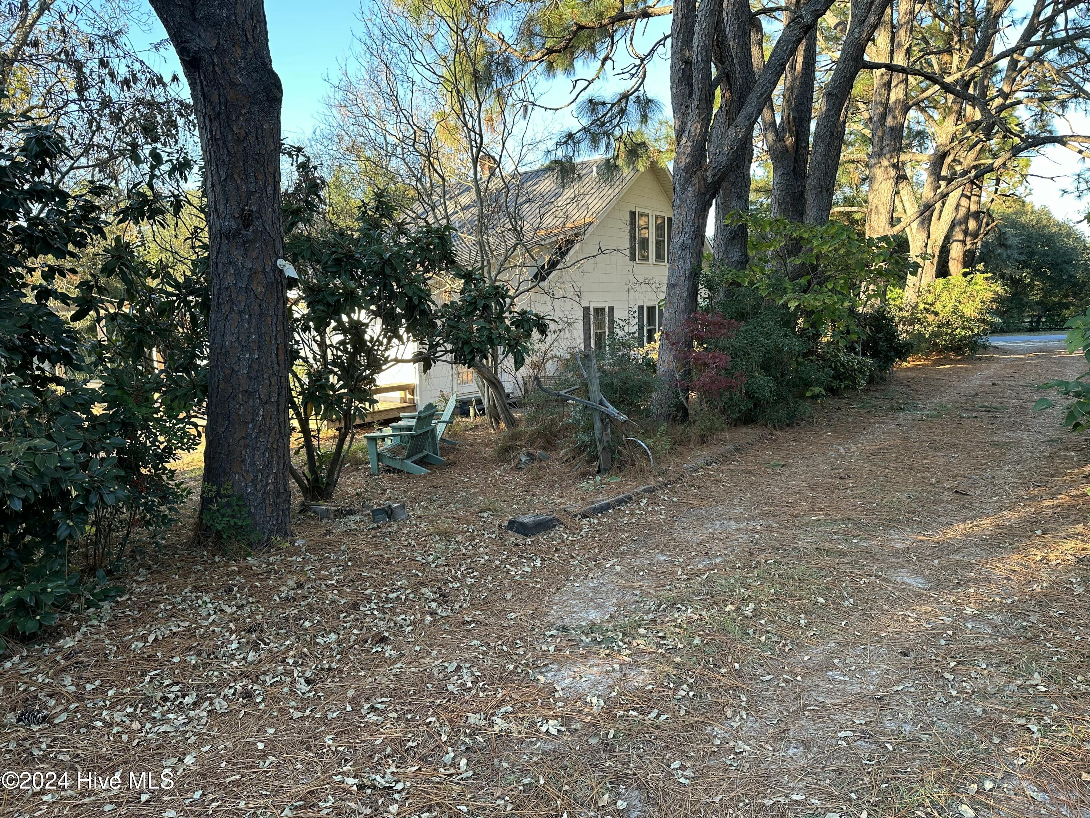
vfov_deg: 56.8
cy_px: 409
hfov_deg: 71.6
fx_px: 756
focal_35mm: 24
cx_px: 545
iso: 100
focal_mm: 6.86
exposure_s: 1/166
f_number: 1.78
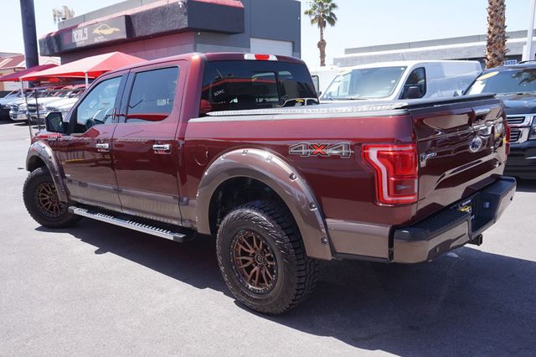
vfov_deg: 43.6
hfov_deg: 62.0
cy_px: 178
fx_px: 446
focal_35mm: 30
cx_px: 268
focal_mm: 20
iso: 100
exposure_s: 1/100
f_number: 8
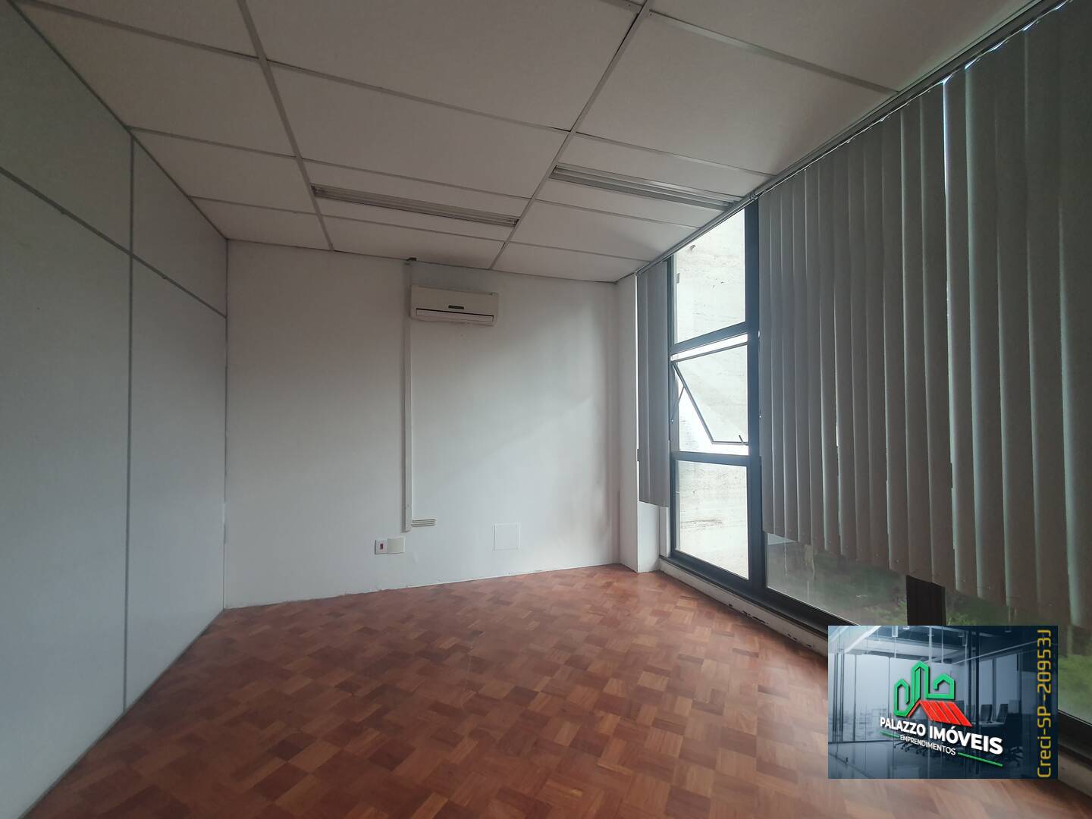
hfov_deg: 106.2
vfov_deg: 89.9
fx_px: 410
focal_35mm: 13
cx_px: 546
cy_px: 410
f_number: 2.2
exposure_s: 1/60
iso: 125
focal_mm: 1.8
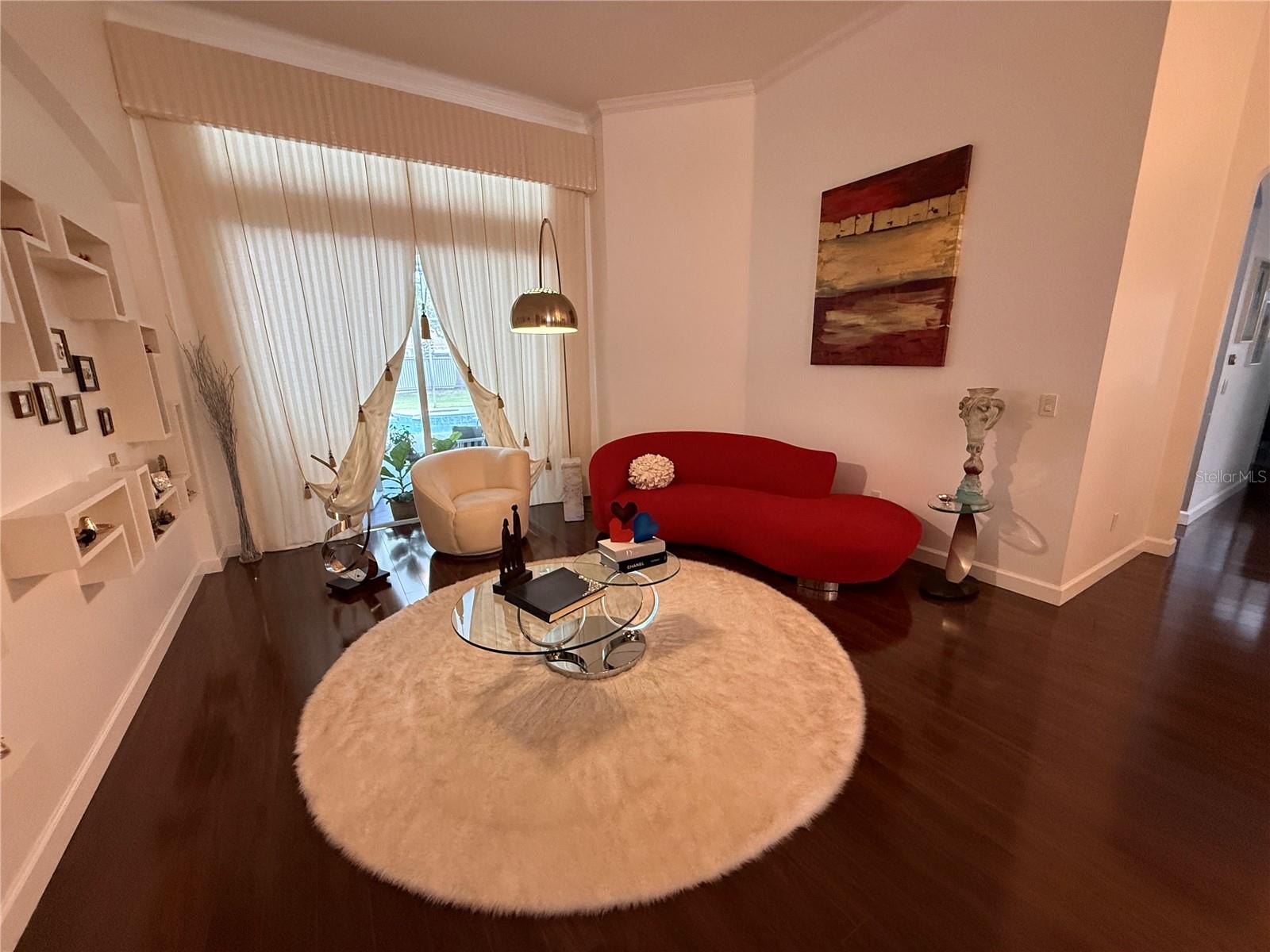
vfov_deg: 85.7
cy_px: 476
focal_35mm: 14
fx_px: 514
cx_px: 635
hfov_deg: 102.1
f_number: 2.2
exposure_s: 1/60
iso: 500
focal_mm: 2.22
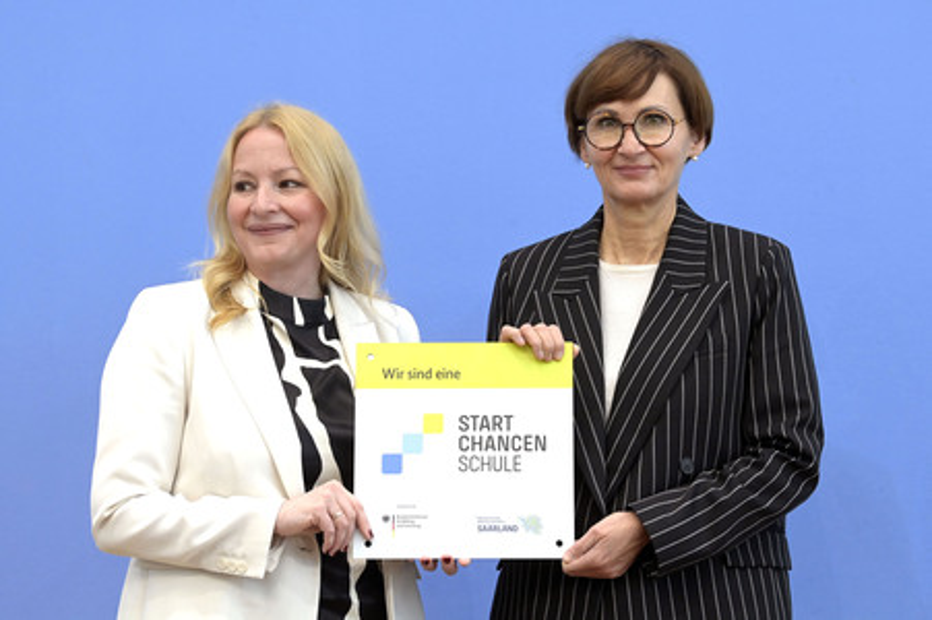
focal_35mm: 92
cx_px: 466
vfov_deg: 14.8
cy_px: 310
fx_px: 2380
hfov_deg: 22.2
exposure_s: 1/640
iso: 4000
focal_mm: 92
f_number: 5
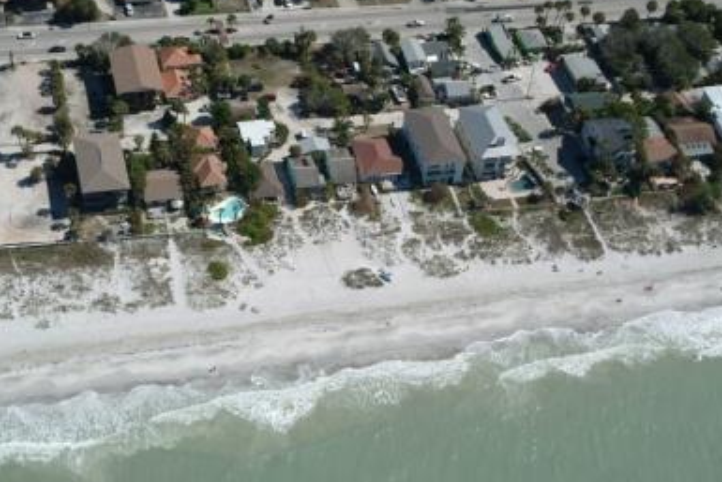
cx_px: 371
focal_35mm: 65
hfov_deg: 31.1
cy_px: 222
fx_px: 1296
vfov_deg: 21.1
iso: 100
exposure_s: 1/750
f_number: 5.6
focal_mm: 37
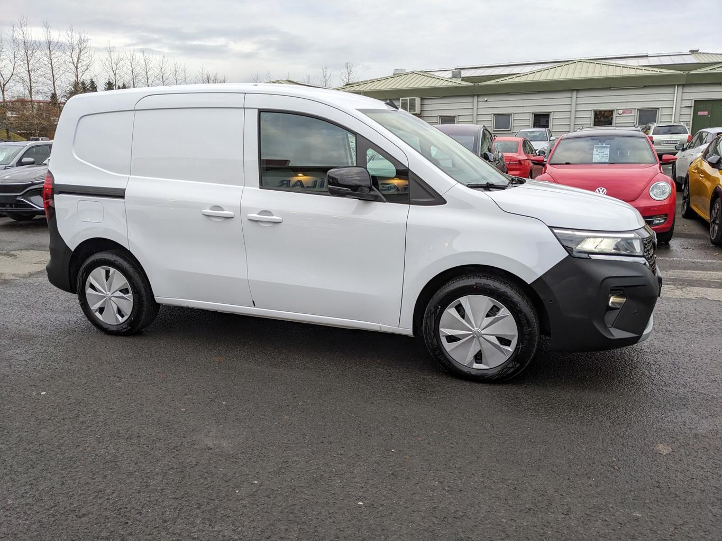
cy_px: 270
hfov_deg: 65.3
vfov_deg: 51.4
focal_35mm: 27
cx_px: 361
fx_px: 563
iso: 78
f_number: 1.73
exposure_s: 1/146
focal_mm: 4.38
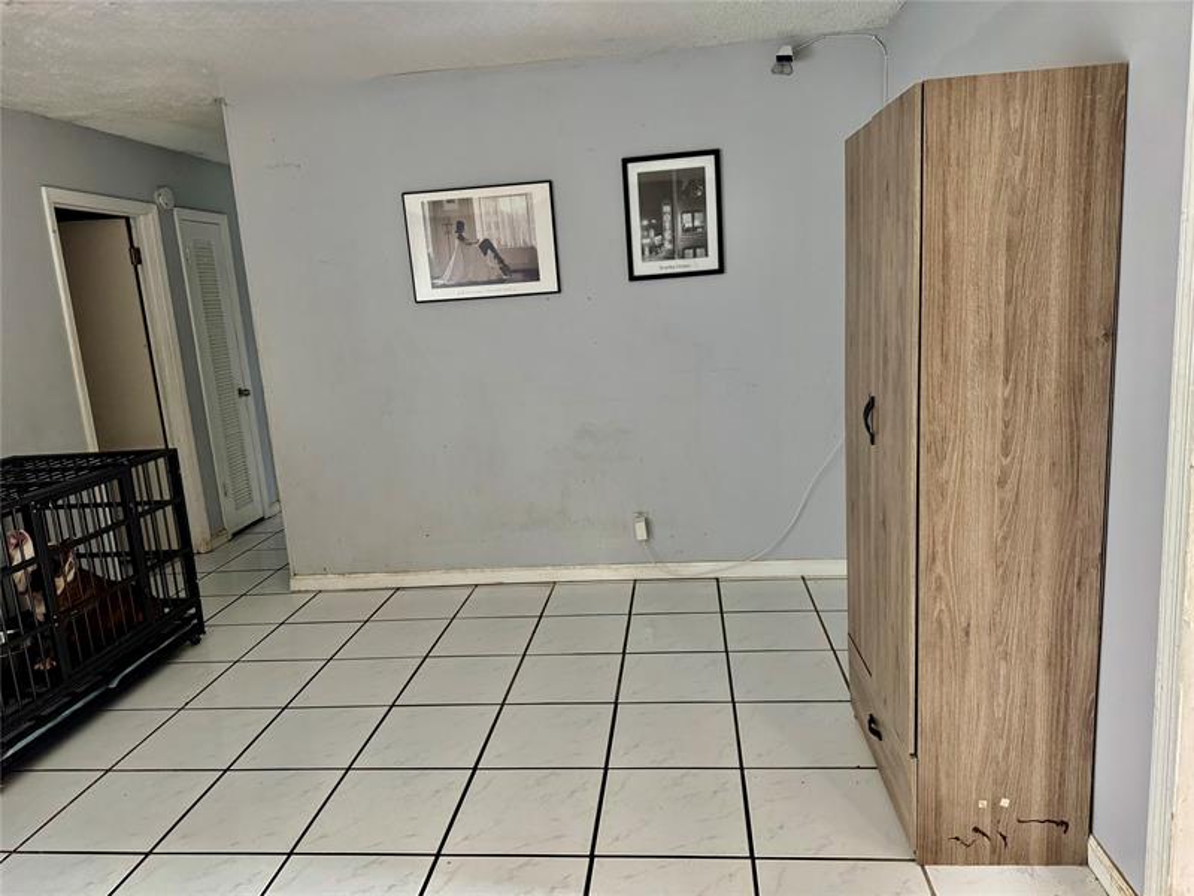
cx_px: 597
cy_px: 448
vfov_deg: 56.8
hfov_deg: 71.6
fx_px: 828
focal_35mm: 24
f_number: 1.78
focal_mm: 6.76
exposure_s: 1/60
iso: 400
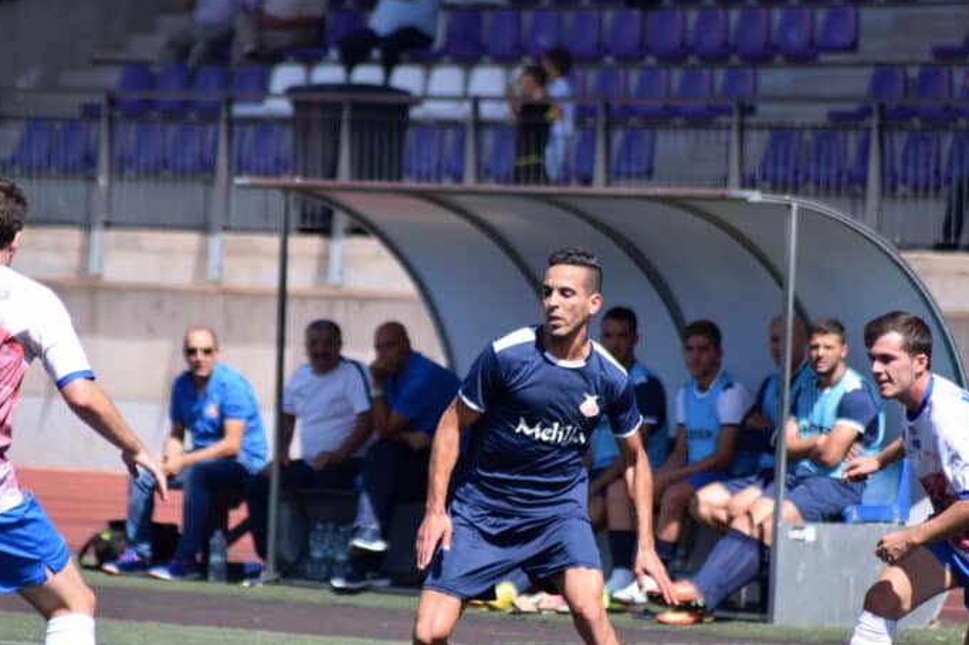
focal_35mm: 444
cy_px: 393
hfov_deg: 4.6
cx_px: 440
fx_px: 11947
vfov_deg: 3.1
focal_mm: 240
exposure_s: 1/1600
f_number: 5.6
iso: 400
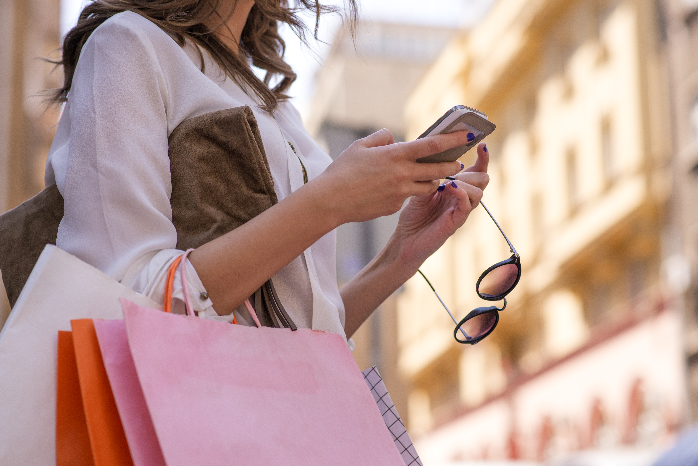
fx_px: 1649
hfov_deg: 23.9
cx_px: 349
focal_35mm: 85
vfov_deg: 16.1
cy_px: 233
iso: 640
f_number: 3.5
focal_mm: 85
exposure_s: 1/2000
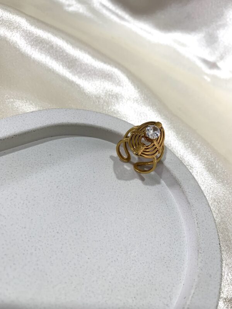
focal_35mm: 26
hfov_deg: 53.1
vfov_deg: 67.3
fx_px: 232
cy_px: 154
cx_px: 116
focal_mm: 4.25
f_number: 1.8
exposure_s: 1/100
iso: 64
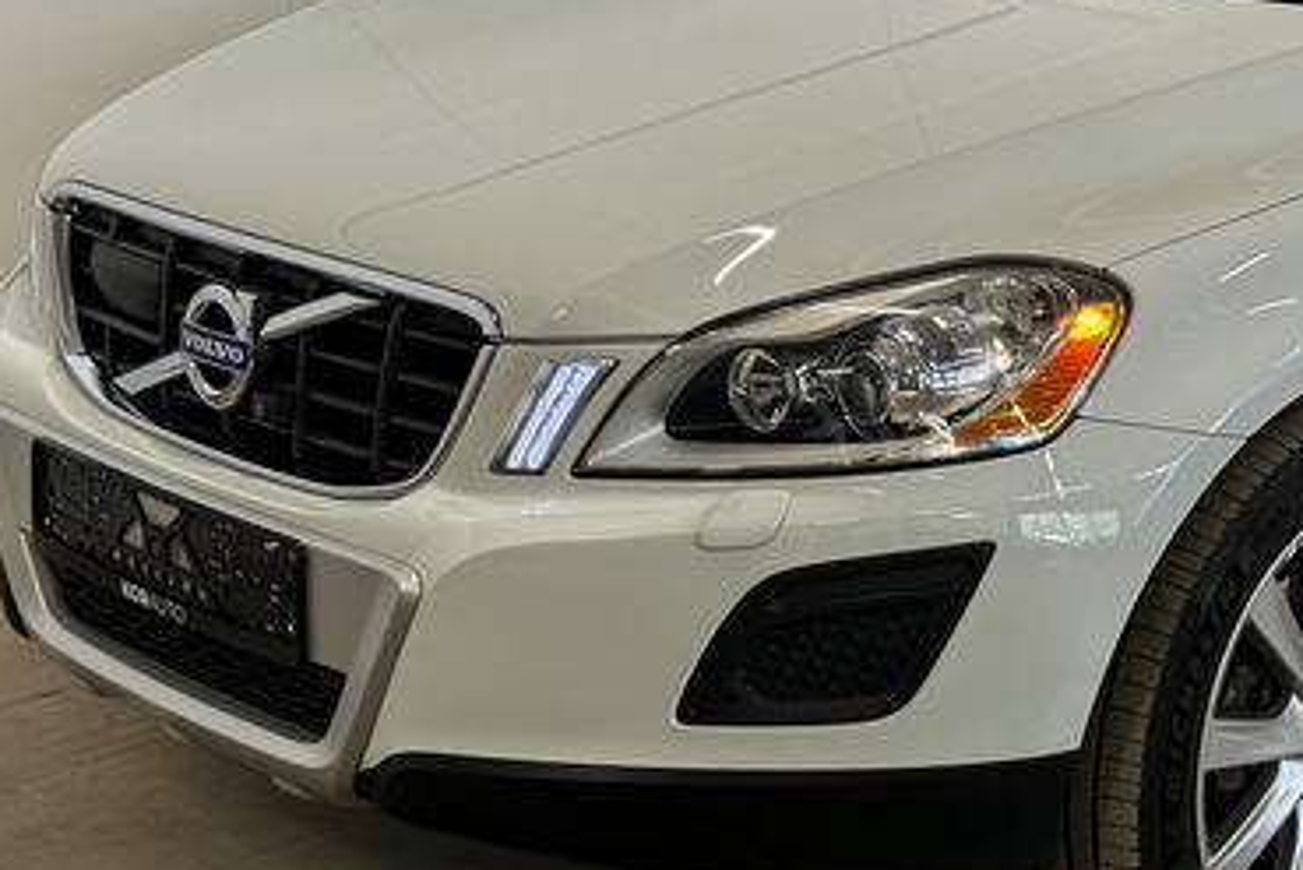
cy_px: 243
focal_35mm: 81
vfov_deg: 16.8
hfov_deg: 24.8
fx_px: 2933
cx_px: 930
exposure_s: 1/50
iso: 64
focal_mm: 6.86
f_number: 1.78
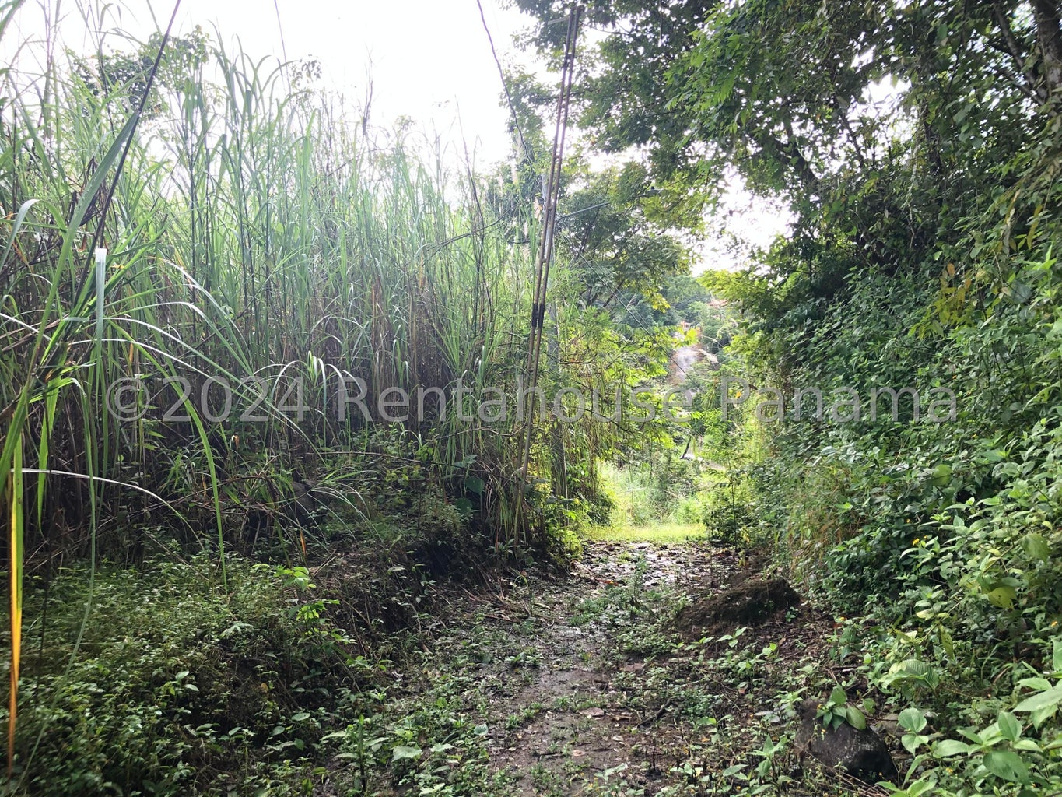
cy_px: 398
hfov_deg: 63.4
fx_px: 859
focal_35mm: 28
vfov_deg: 49.8
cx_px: 531
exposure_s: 1/235
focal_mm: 3.99
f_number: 1.8
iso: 20
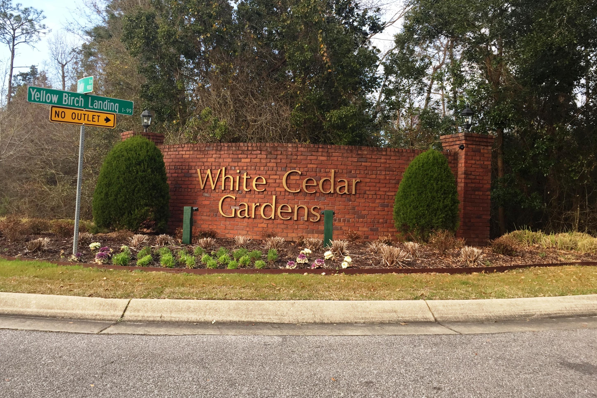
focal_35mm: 31
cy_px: 171
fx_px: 514
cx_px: 295
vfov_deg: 42.2
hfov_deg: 60.3
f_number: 2.2
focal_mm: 4.15
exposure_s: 1/220
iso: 32
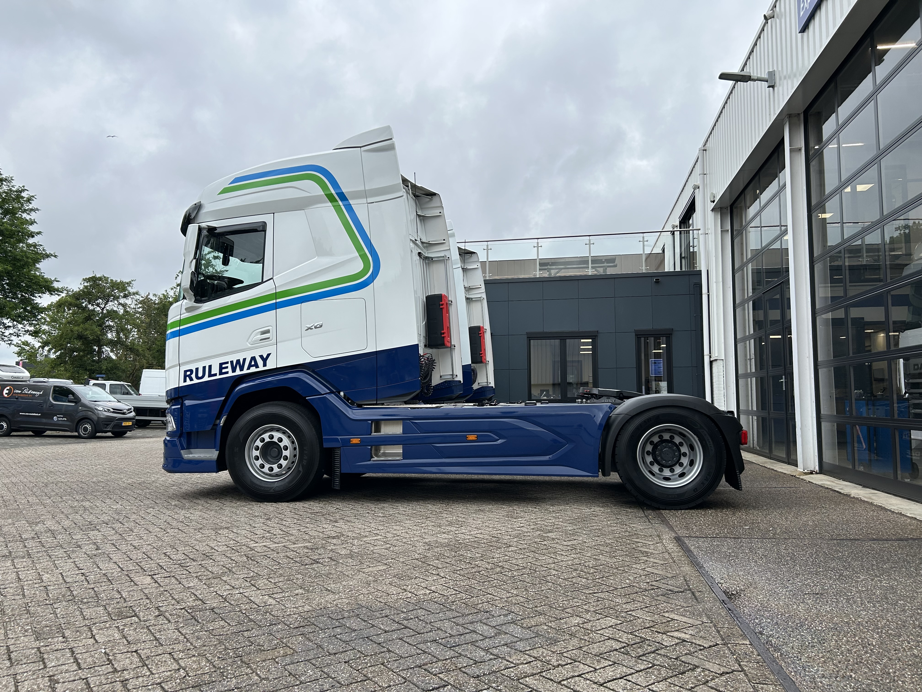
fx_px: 693
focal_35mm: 26
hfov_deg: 67.3
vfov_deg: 53.1
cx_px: 461
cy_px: 346
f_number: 1.5
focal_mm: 5.7
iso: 50
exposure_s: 1/1645
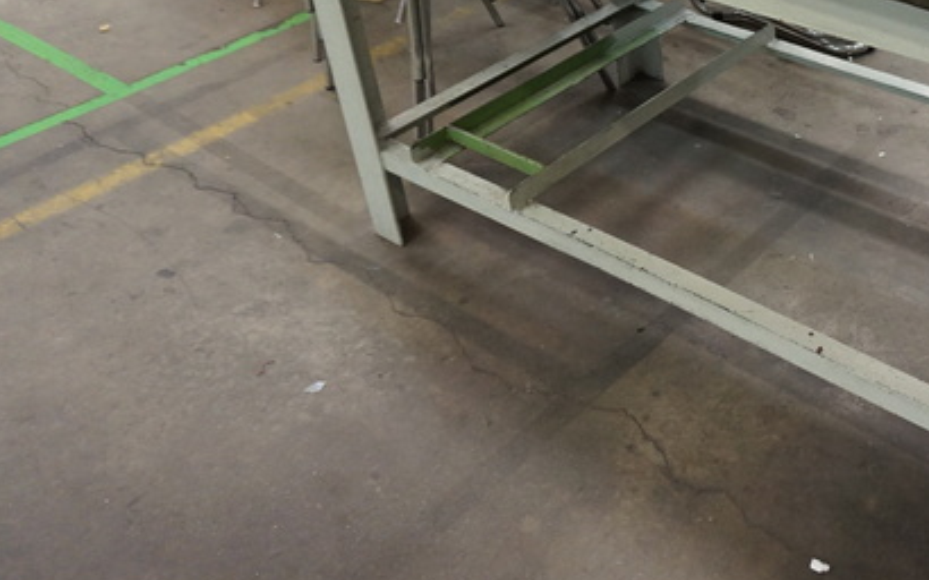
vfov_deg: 29.1
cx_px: 798
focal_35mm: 43
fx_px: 1088
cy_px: 104
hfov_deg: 43.1
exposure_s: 1/160
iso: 2000
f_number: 3.5
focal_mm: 16
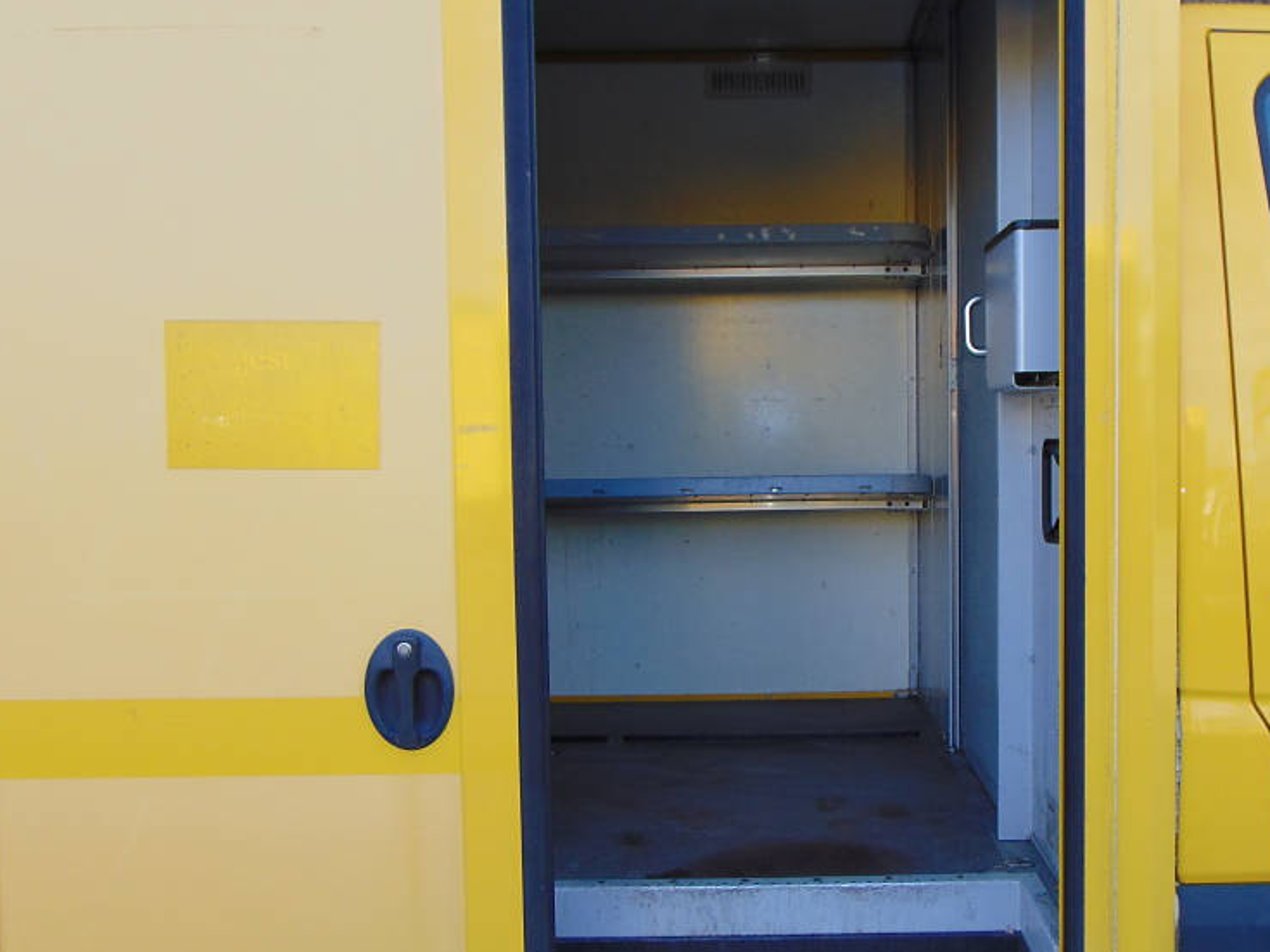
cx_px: 793
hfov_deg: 53.4
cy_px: 520
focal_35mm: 34
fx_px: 1247
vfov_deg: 41.7
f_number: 3
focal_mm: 4.5
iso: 80
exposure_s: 1/200
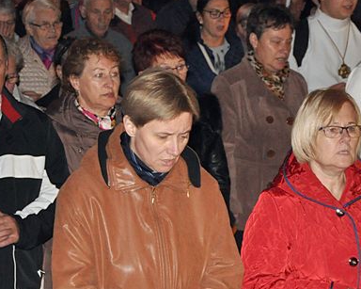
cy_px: 245
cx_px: 272
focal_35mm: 162
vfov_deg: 9.5
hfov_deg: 11.9
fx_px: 1730
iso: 2000
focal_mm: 52
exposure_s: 1/60
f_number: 5
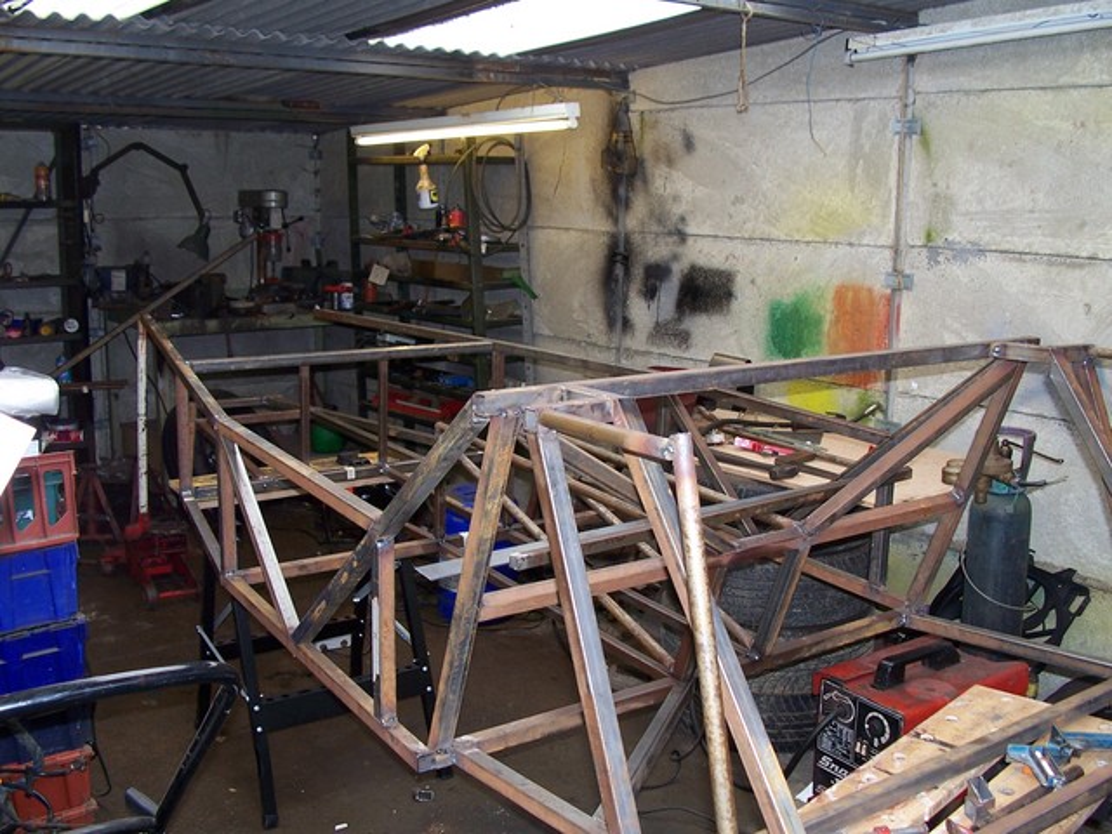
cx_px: 556
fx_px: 1124
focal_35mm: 35
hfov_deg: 52.6
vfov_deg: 40.7
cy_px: 417
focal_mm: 6
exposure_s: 1/60
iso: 80
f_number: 2.8
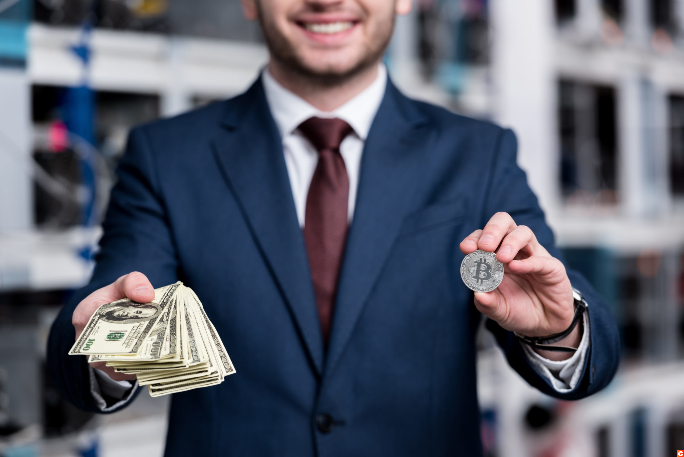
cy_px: 228
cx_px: 342
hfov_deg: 12.1
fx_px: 3231
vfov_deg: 8.1
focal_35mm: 170
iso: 100
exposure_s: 1/160
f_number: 4
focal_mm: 170
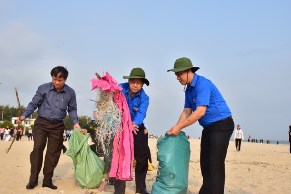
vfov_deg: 36.9
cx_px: 146
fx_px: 291
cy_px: 97
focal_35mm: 36
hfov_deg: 53.1
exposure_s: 1/800
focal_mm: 24
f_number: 14
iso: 1000
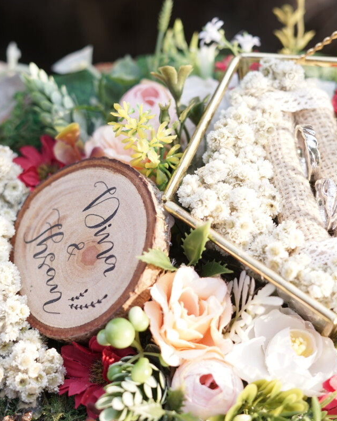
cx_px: 219
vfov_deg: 26.8
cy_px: 210
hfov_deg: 21.5
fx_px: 886
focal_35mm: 71
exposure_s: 1/125
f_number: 3.5
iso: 200
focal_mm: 50
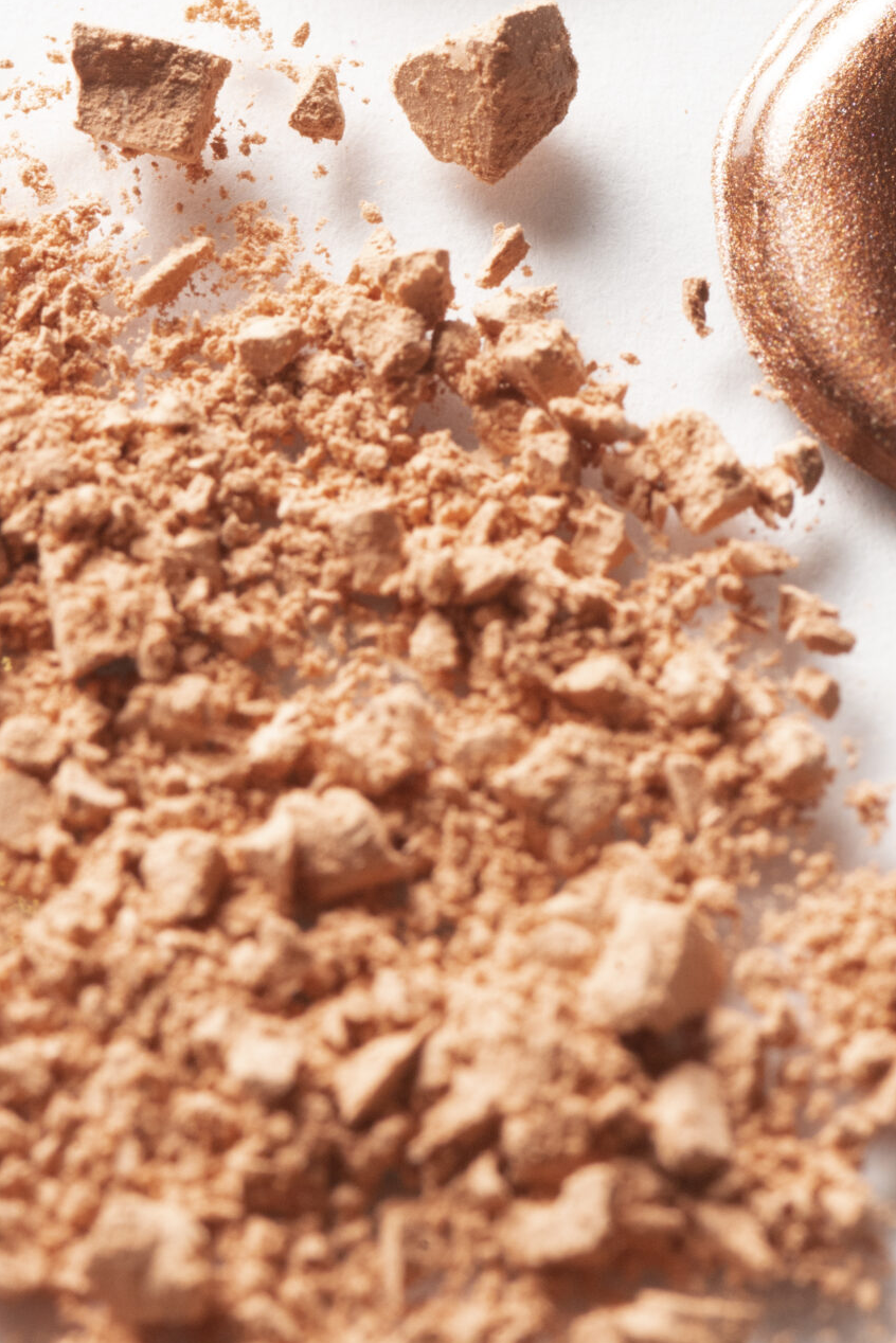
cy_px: -6
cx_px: 743
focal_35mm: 212
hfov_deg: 6.5
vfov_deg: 9.6
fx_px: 7910
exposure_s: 1/125
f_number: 22
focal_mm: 105
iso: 1250
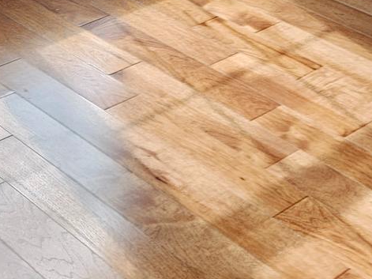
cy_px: -290
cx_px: 307
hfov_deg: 19.4
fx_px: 1074
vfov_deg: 12.8
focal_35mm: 100
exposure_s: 1/120
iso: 32
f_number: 1.8
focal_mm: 5.4
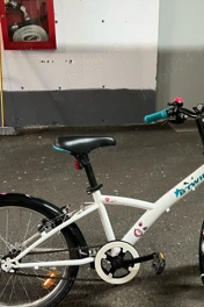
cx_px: 109
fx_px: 348
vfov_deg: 47.3
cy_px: 173
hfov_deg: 32.6
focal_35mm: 41
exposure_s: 1/50
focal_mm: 5.7
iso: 400
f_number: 1.5
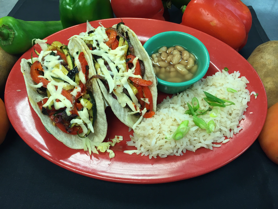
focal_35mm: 29
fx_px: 233
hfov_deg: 61.7
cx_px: 139
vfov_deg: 48.2
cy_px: 104
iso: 40
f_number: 2.2
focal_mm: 4.15
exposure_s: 1/30
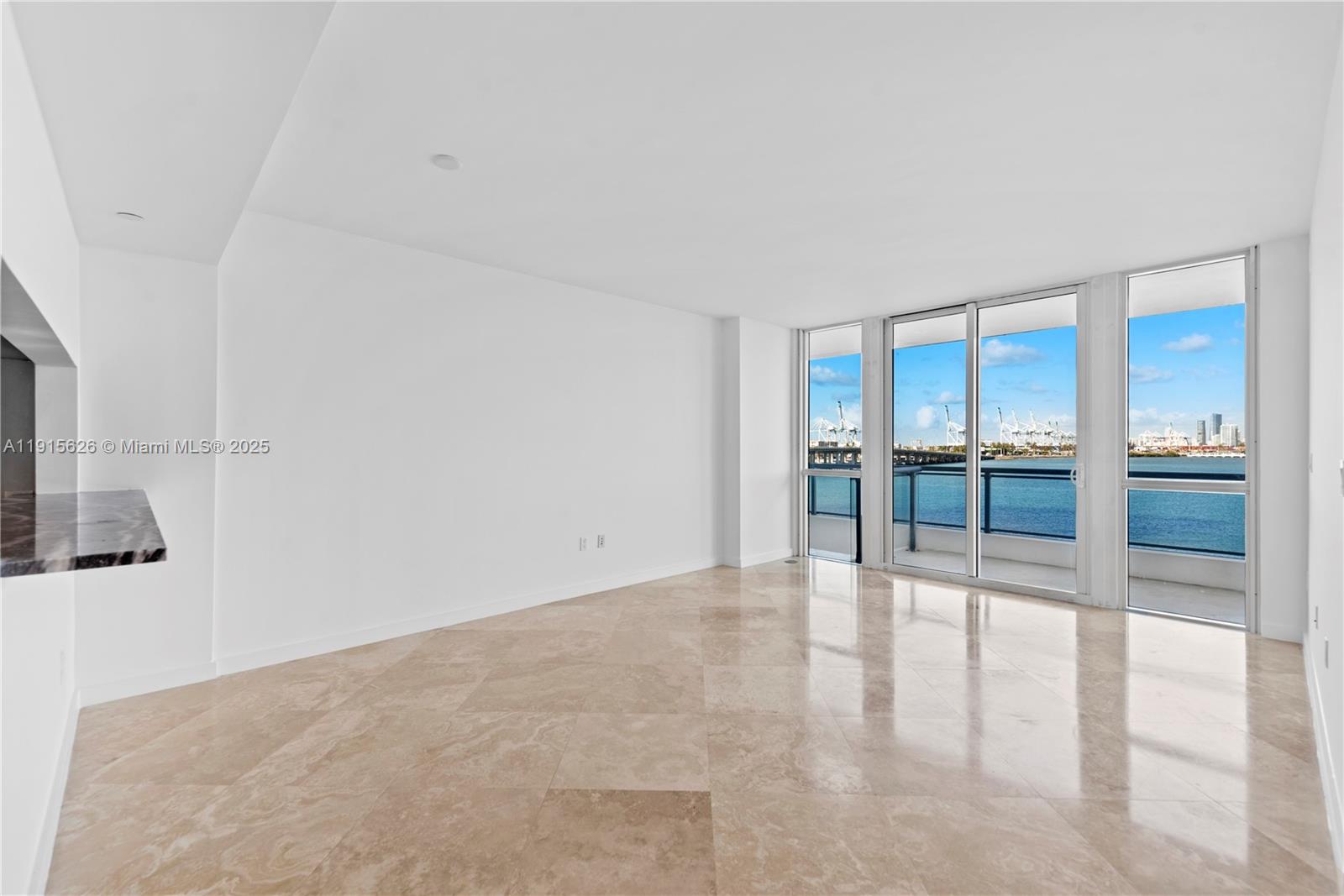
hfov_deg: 100.4
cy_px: 448
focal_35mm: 15
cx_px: 672
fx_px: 560
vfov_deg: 77.3
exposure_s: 1/15
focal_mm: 15
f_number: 8
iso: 320
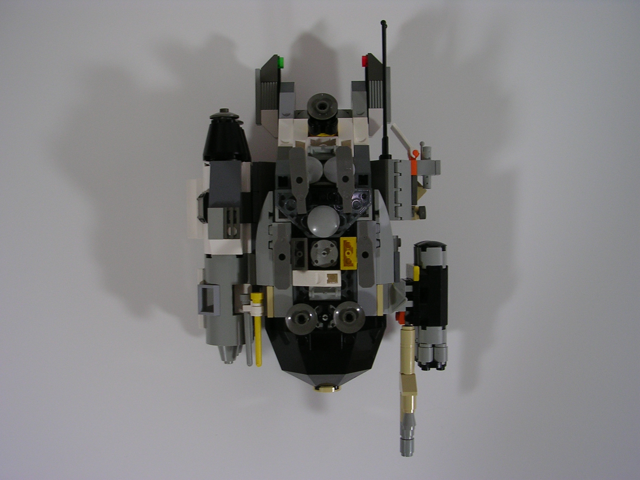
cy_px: 240
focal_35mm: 41
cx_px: 320
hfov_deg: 45.8
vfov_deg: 35.1
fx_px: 758
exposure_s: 1/30
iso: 50
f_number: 2.9
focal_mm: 6.2
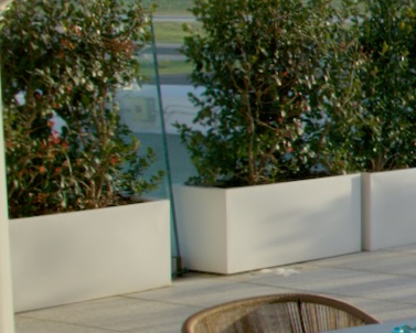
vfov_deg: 10.1
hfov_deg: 11.0
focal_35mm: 153
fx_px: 1885
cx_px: 922
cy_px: 92
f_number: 6.3
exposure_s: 1/160
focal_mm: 20
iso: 100
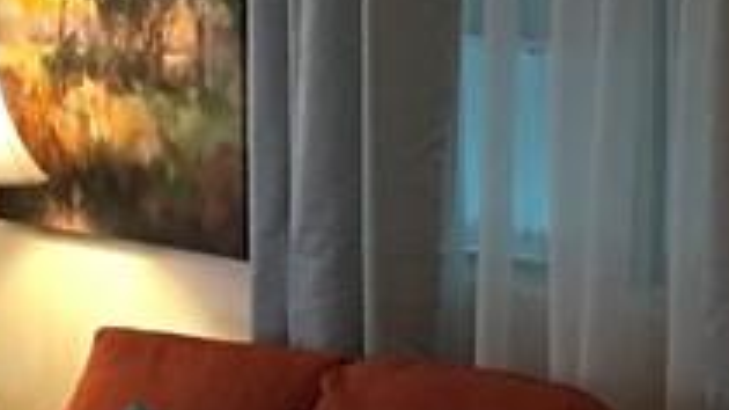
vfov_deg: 7.9
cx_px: 7
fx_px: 2976
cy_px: 365
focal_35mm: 154
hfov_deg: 13.8
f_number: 2.2
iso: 100
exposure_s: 1/15
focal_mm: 4.15
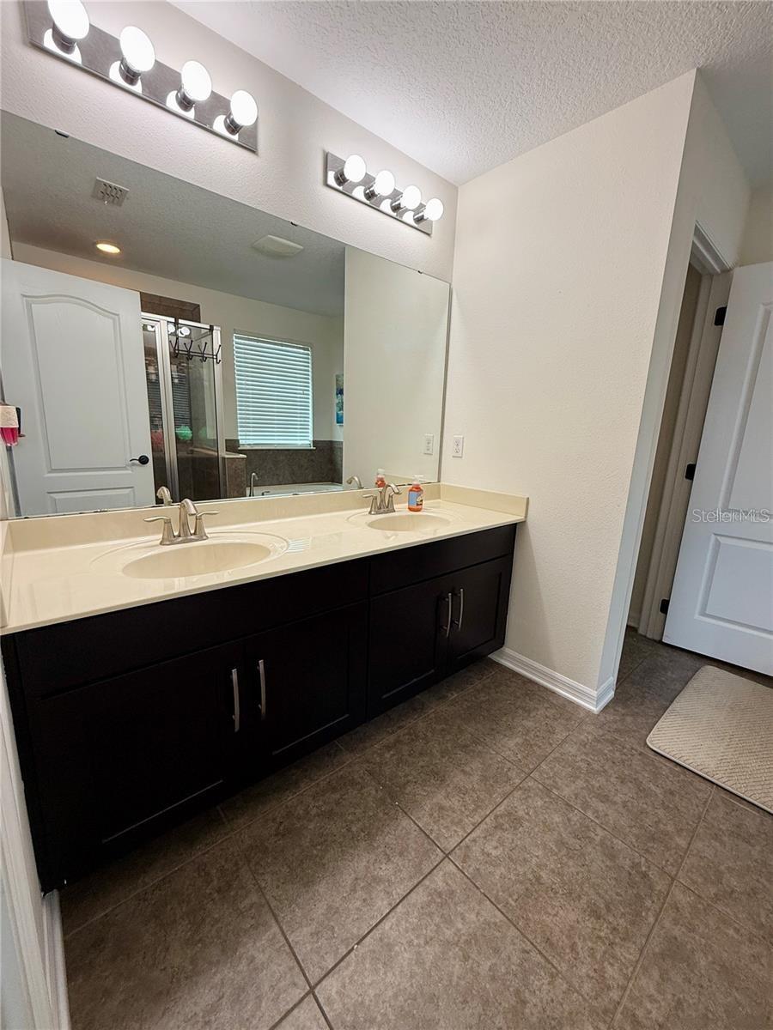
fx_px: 417
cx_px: 386
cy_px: 515
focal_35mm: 14
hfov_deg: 85.7
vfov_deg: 102.1
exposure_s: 1/120
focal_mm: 2.22
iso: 160
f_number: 2.2
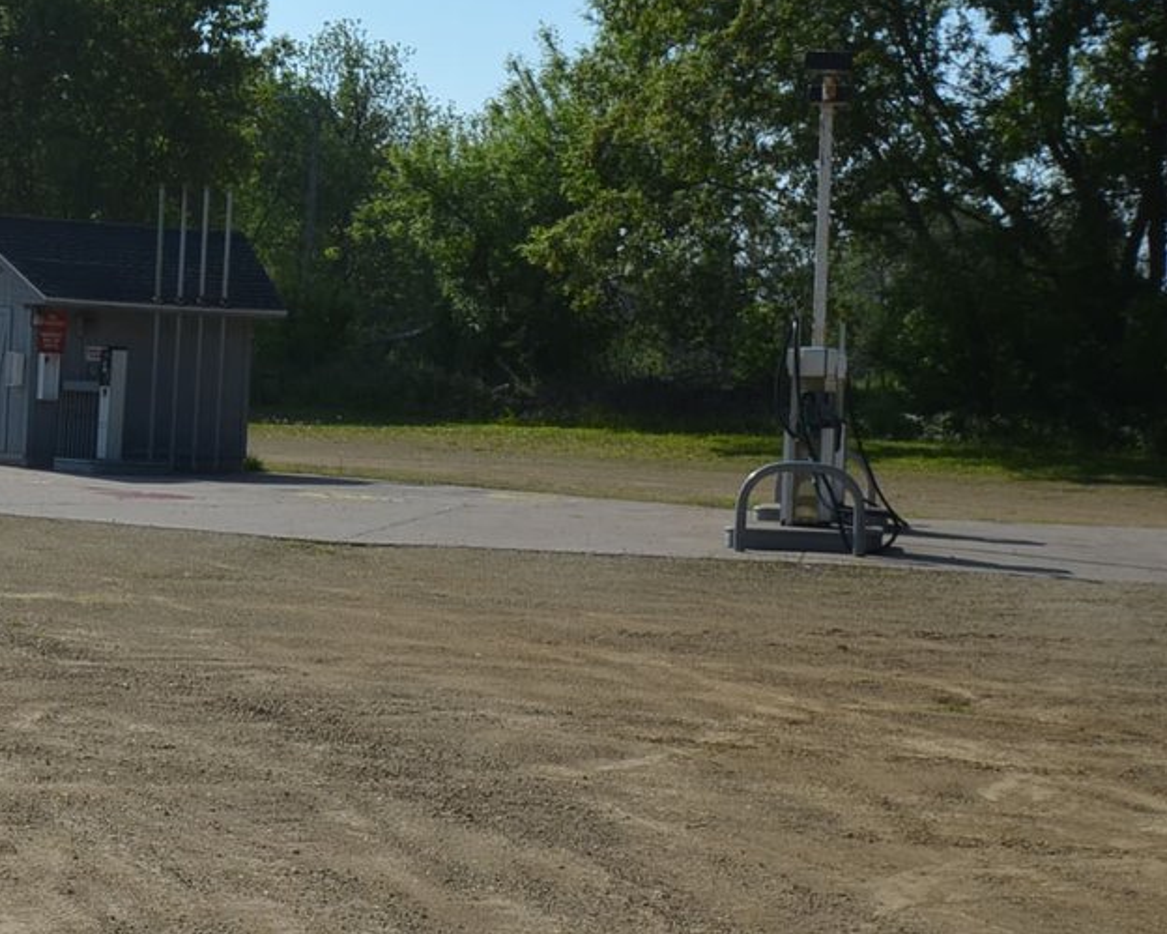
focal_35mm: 73
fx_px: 2531
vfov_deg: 20.9
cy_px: 443
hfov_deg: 23.7
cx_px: -238
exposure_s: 1/320
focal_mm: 19
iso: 100
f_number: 9
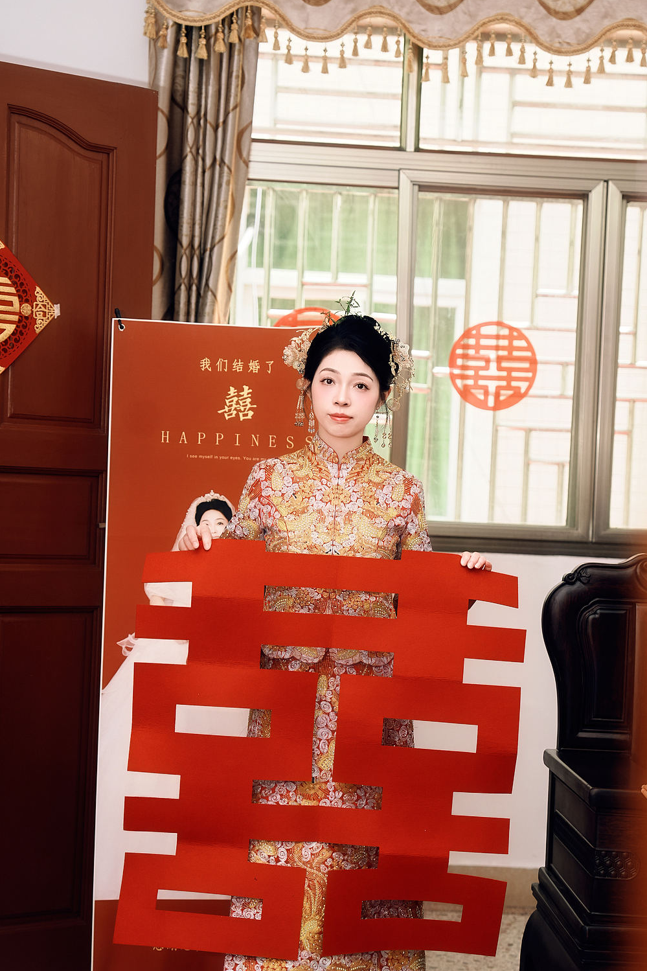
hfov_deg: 18.7
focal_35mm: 73
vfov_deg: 27.6
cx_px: 378
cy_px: 584
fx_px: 1968
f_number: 2.8
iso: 160
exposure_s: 1/100
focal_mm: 57
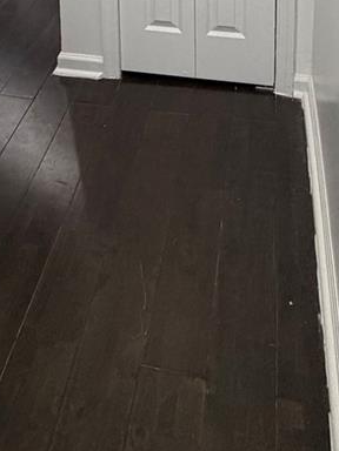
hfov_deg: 25.5
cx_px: 56
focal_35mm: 56
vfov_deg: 27.6
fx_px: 731
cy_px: -159
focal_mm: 2.22
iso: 320
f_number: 2.2
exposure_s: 1/60
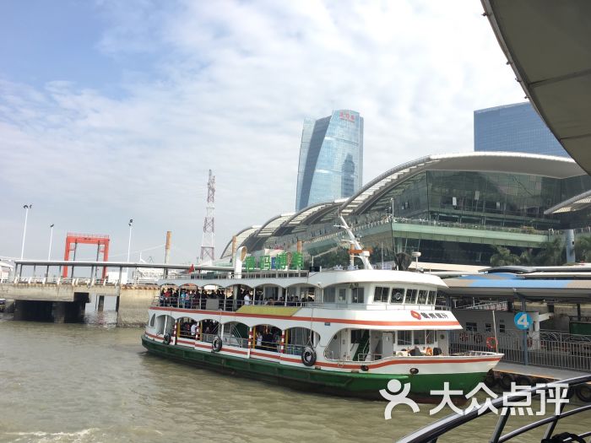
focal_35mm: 29
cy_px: 222
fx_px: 495
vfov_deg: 48.2
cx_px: 296
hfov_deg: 61.7
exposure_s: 1/777
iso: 25
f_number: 2.2
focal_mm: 4.15
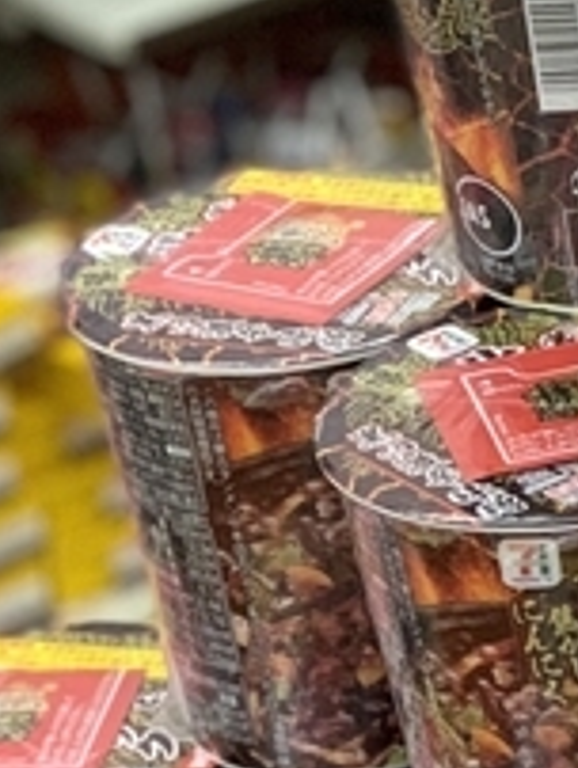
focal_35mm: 263
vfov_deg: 7.5
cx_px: 1331
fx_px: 5843
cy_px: 42
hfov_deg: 5.5
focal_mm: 6
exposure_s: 1/57
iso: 160
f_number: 2.4
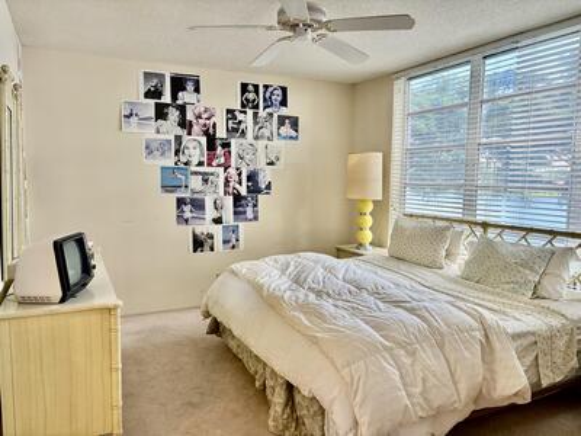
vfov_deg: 53.1
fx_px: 436
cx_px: 290
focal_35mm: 26
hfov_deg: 67.3
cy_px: 218
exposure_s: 1/173
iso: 125
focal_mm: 5.96
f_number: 1.6
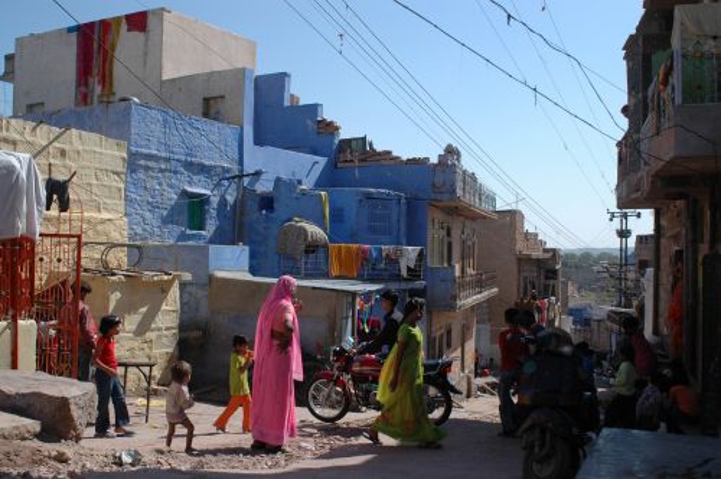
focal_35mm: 36
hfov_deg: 53.2
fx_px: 720
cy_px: 240
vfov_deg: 36.8
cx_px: 360
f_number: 5.6
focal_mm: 24
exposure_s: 1/1600
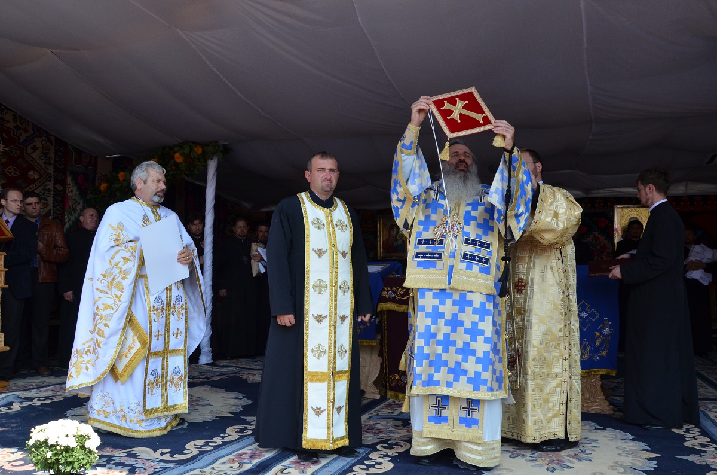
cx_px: 358
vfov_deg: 47.7
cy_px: 238
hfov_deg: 67.5
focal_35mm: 27
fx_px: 536
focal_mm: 18
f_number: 10
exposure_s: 1/400
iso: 640
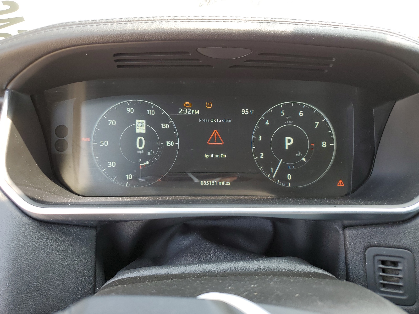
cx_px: 210
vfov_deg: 53.1
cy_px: 157
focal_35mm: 26
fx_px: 315
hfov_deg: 67.3
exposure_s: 1/143
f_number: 1.5
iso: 50
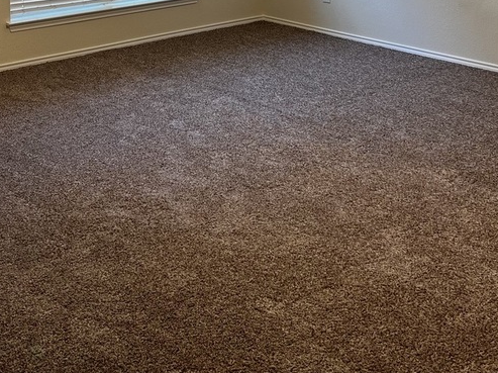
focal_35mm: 57
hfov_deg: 33.6
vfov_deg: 24.0
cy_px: -33
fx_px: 819
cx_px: 185
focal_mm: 5.7
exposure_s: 1/60
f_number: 1.5
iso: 64
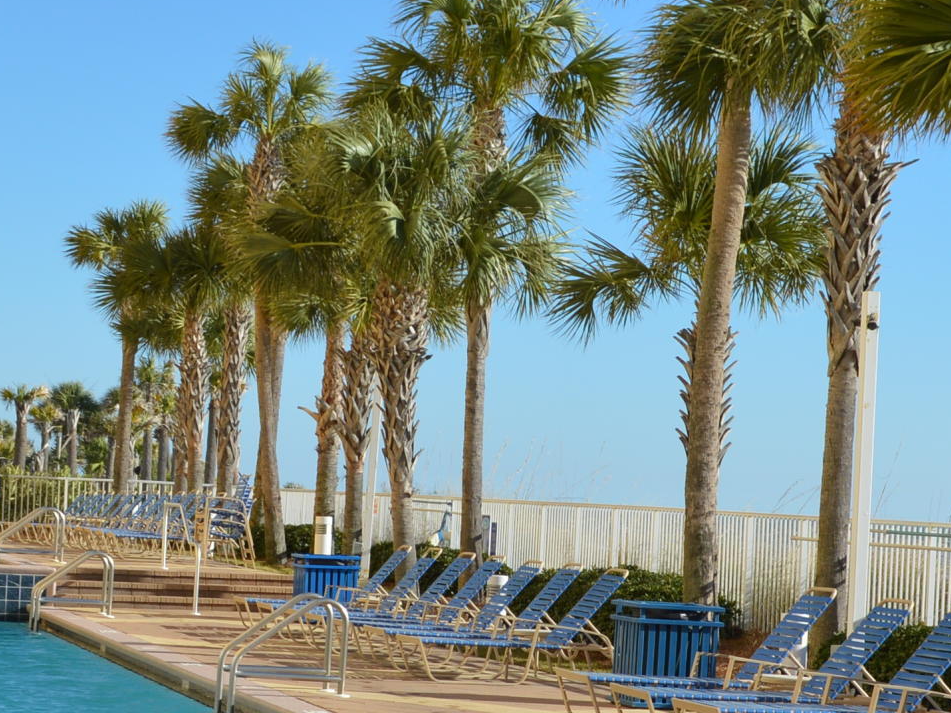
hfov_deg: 19.6
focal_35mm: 100
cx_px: 640
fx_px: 2747
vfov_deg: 14.7
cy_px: 566
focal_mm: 22
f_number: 8
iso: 100
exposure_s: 1/250
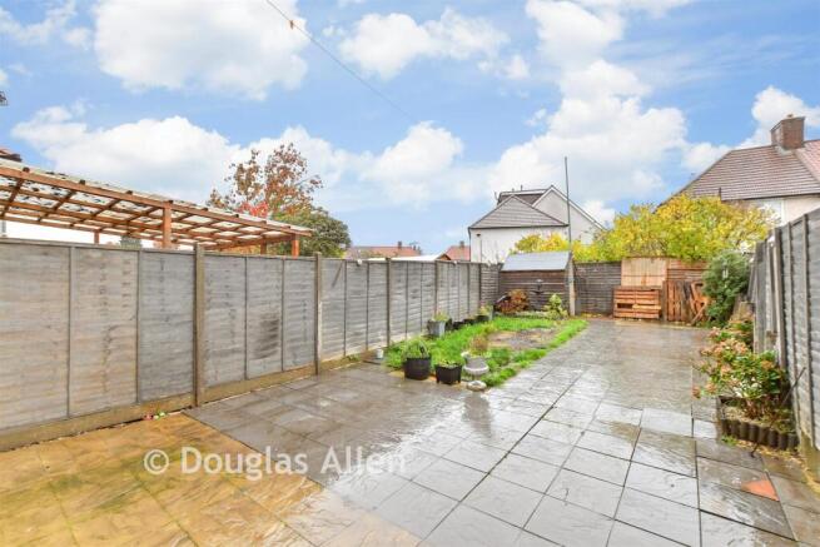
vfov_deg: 77.4
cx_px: 410
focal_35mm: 15
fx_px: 342
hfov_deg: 100.4
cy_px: 274
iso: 160
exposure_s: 1/15
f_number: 8
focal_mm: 10
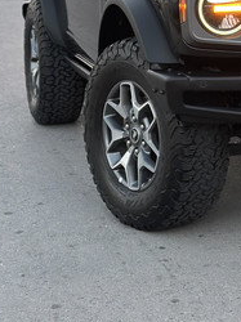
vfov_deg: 15.6
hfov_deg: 11.8
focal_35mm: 123
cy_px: -35
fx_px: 1144
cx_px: 290
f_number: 1.78
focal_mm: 6.86
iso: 80
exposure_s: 1/215
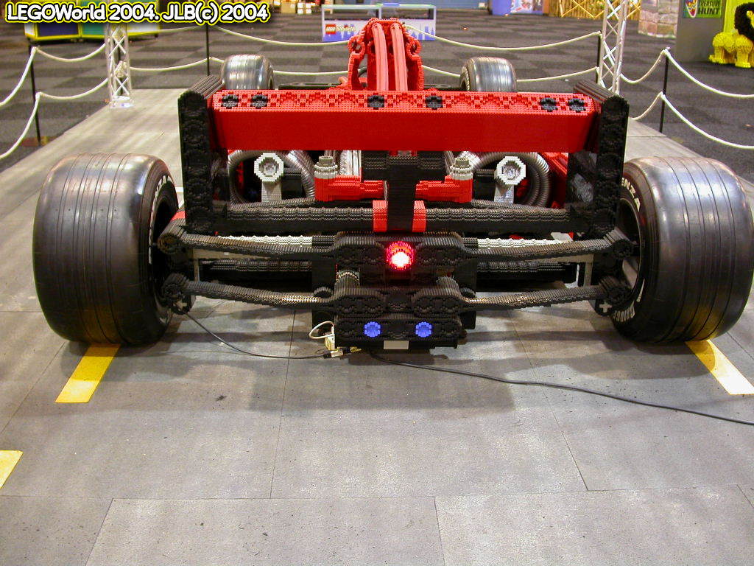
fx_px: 828
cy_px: 283
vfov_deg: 37.7
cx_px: 377
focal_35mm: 38
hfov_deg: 49.0
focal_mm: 7.85
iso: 100
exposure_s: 1/2.7
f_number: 2.6
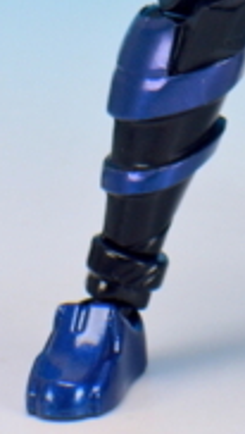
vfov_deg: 5.0
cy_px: -277
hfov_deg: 2.8
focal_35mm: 430
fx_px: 4943
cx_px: 281
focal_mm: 25.5
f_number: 7.1
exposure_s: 1/2.5
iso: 80
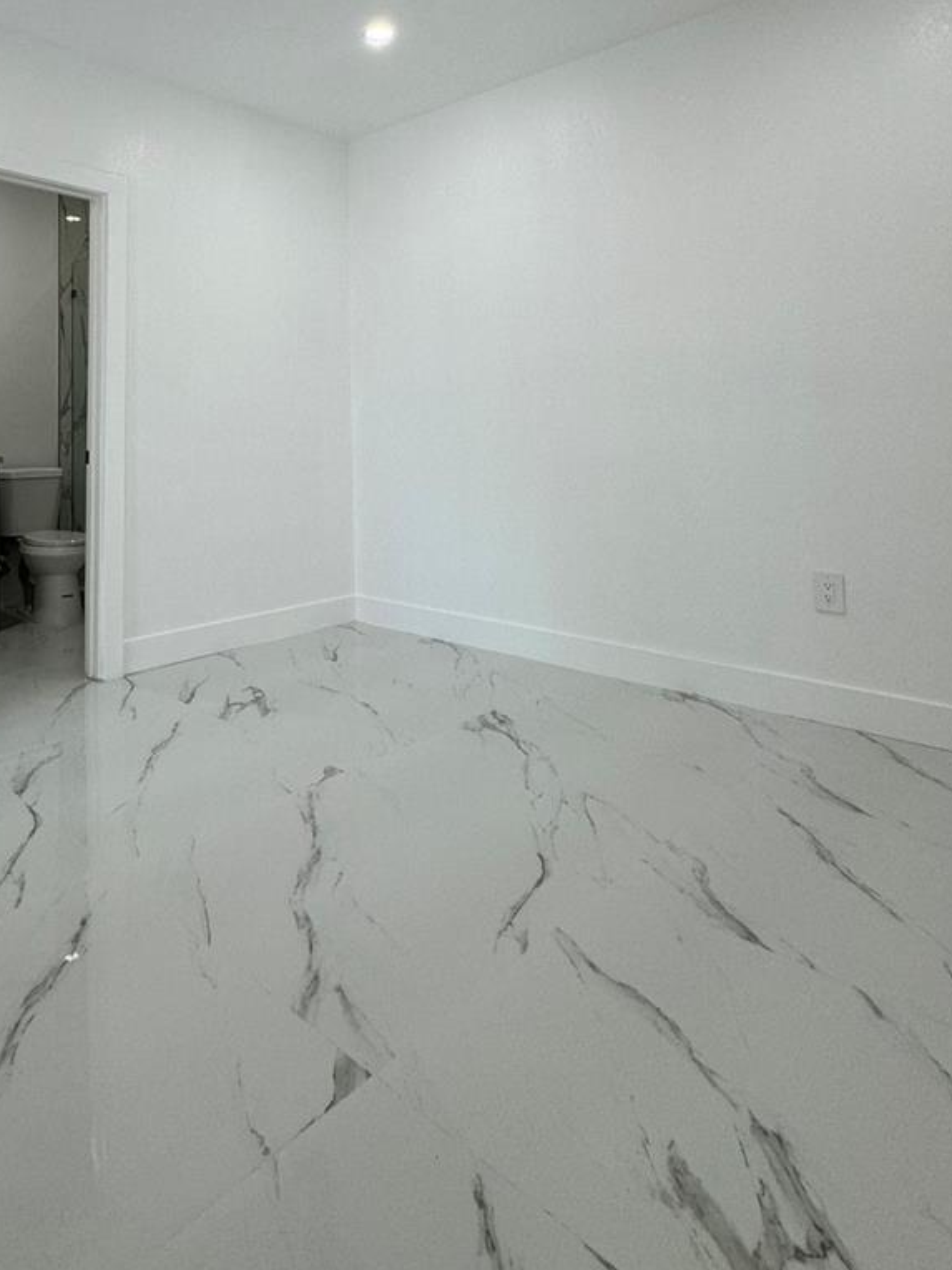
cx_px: 248
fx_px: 807
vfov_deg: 73.1
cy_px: 382
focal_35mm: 22
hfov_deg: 58.2
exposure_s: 1/120
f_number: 2.2
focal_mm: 2.22
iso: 80
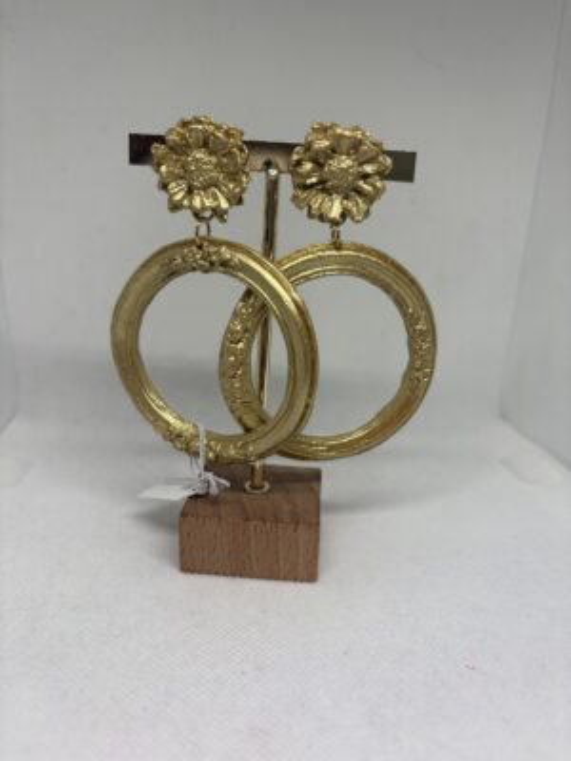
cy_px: 380
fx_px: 572
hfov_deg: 53.1
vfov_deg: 67.3
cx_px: 286
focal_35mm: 26
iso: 40
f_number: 1.6
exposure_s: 1/299
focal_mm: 5.96
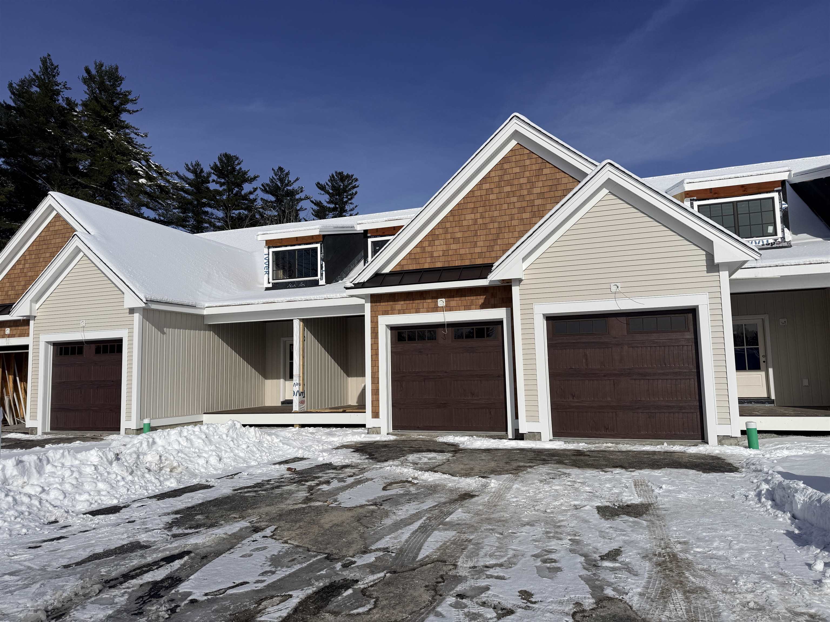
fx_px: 575
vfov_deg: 56.8
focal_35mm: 24
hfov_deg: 71.6
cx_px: 415
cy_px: 311
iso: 64
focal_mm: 6.76
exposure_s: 1/14286
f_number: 1.78
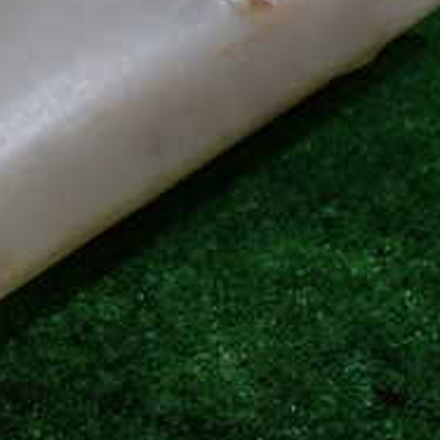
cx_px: -151
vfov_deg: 20.2
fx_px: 1222
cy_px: 101
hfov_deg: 18.8
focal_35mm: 85
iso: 250
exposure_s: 1/125
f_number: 2.3
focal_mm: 5.4
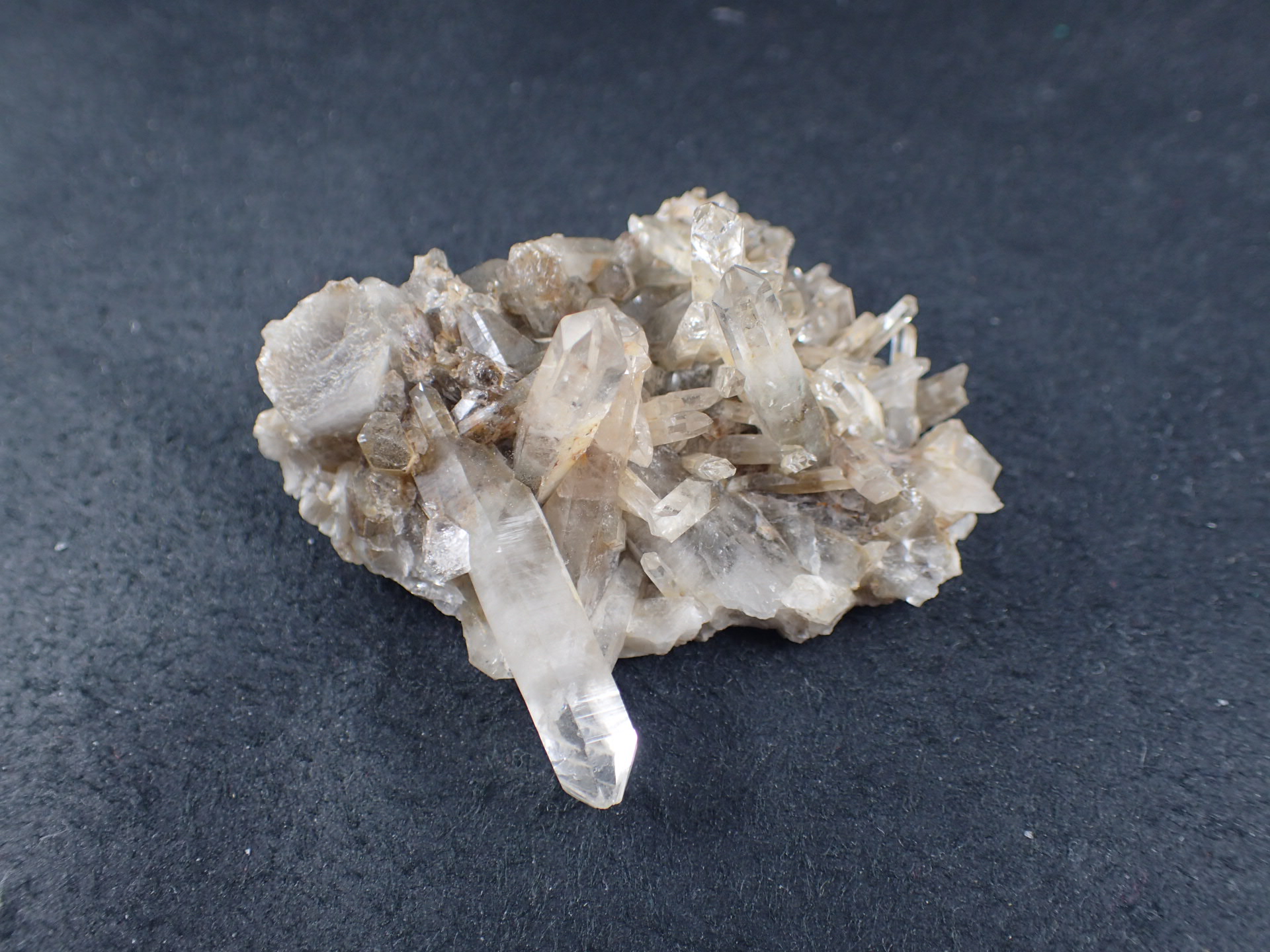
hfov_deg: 56.8
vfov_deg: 44.2
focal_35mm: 32
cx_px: 635
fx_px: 1174
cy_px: 476
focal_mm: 5.87
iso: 125
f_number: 2.4
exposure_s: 1/125
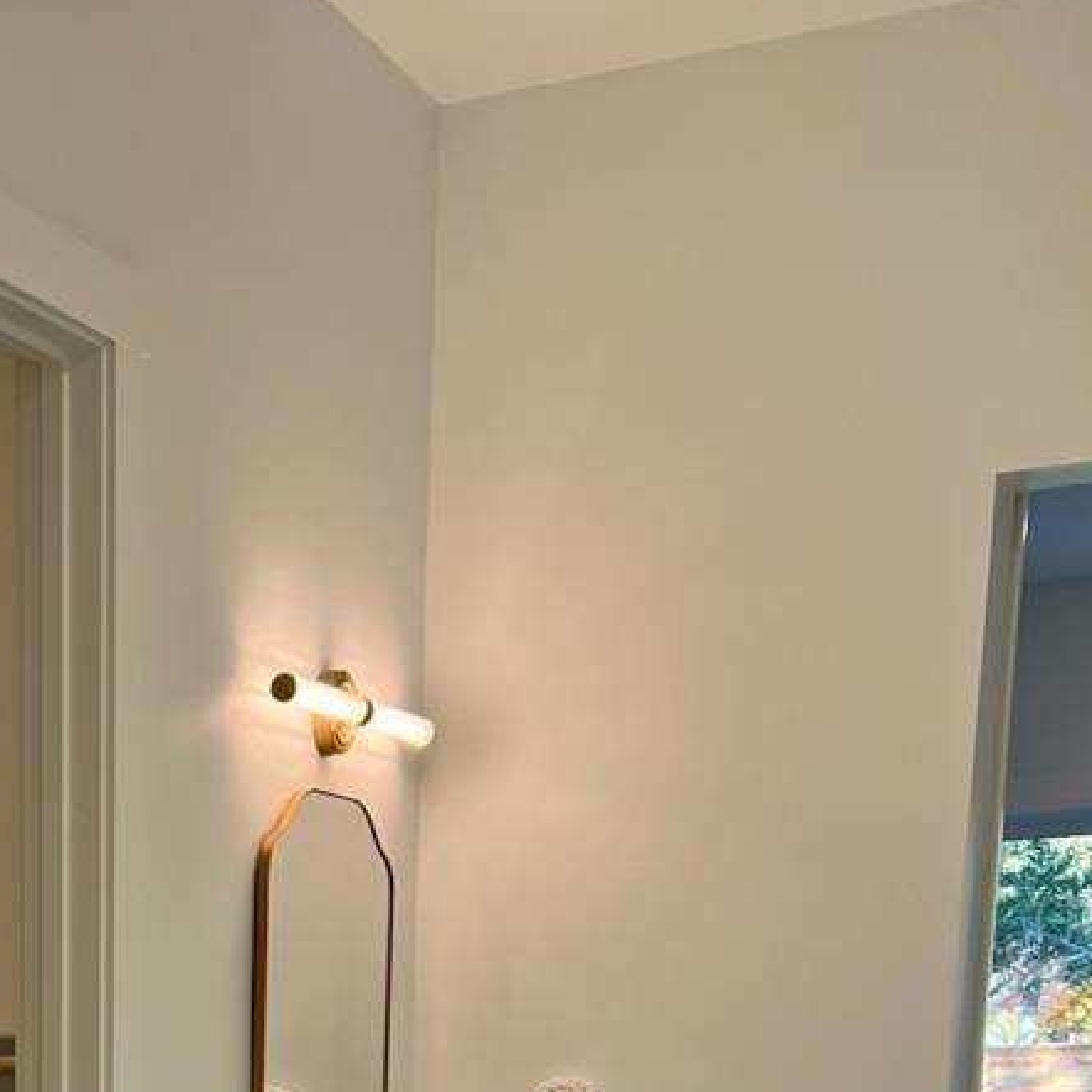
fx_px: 2784
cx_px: -140
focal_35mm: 78
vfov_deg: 18.7
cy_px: 1786
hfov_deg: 21.0
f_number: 1.5
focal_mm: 5.7
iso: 50
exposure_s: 1/163
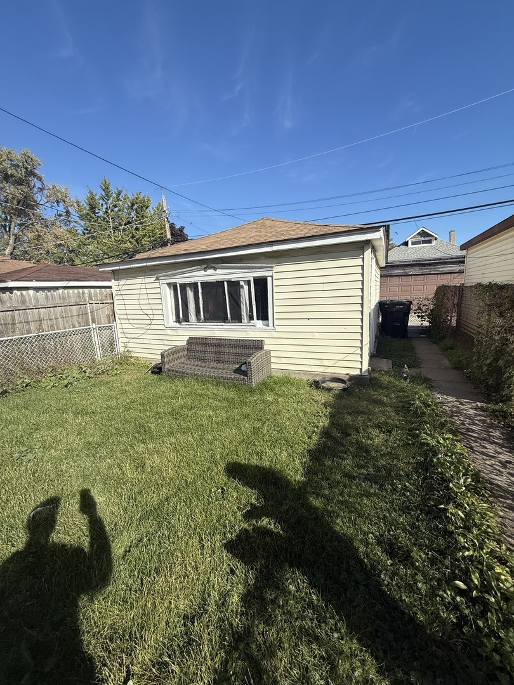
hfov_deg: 85.7
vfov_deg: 102.1
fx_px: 277
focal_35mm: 14
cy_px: 342
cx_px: 257
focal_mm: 2.22
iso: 50
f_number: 2.2
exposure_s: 1/2611
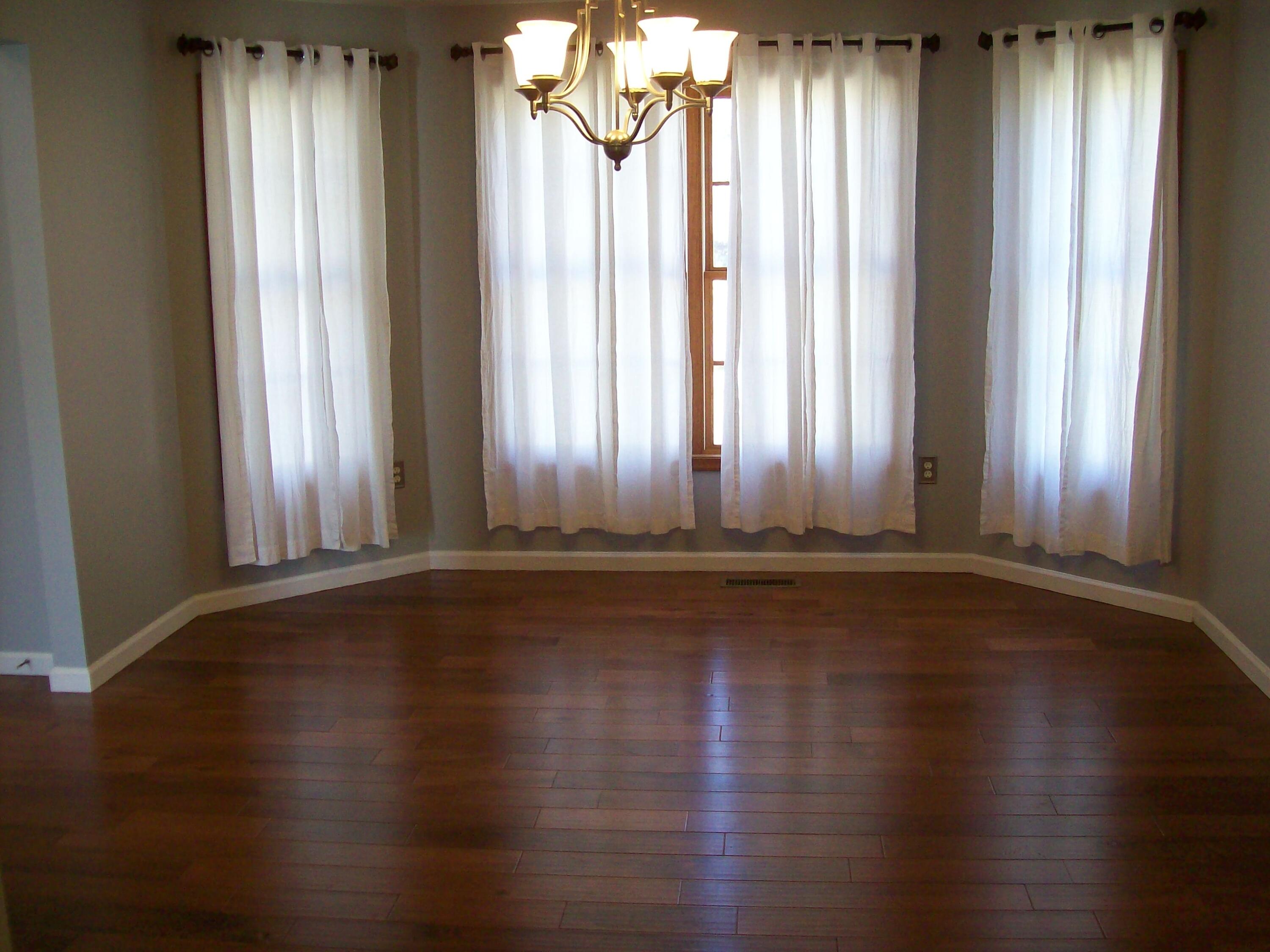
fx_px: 1321
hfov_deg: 51.4
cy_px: 476
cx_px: 635
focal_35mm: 36
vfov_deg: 39.7
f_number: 2.7
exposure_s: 1/42.9
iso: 160
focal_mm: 6
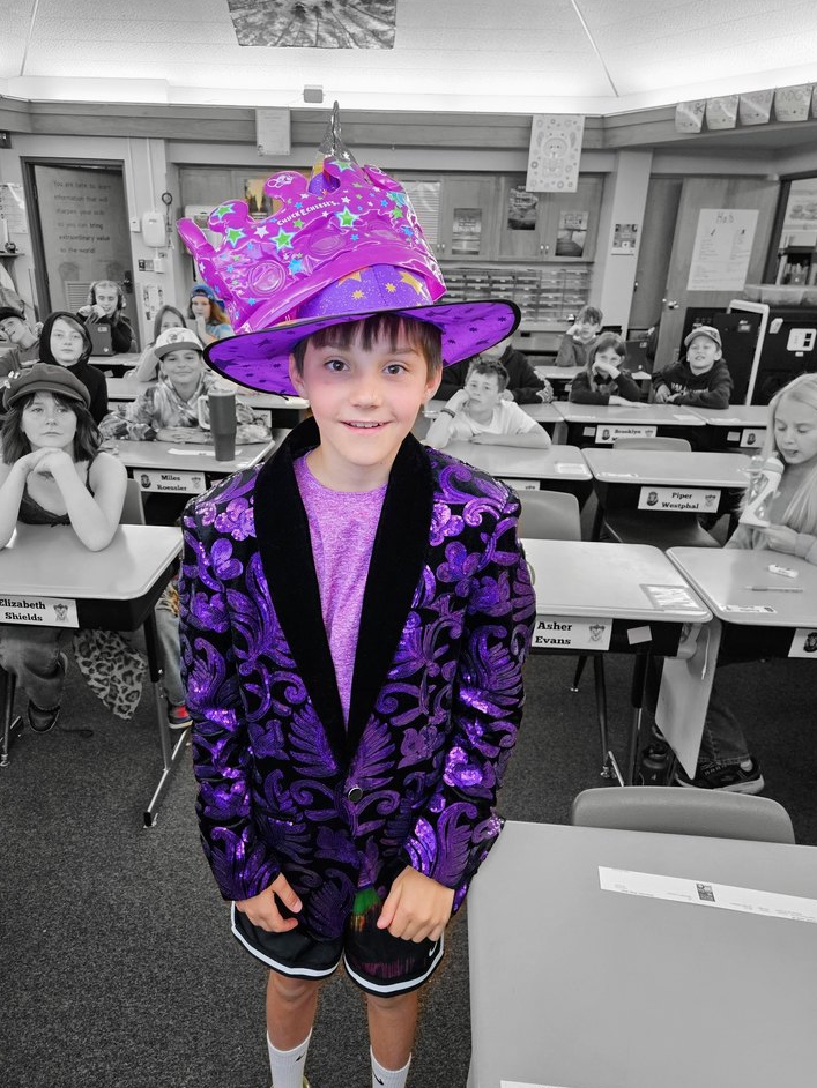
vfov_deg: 69.4
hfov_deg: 54.8
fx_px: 786
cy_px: 547
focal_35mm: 25
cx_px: 378
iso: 400
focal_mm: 5.4
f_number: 1.8
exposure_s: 1/120
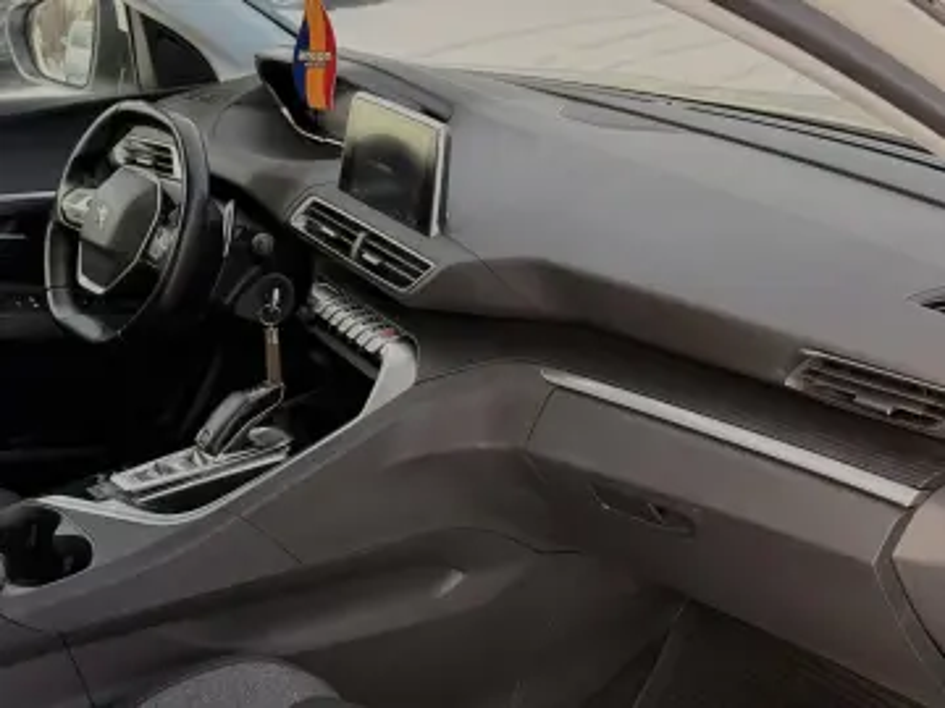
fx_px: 1310
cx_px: 472
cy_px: 354
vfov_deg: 30.3
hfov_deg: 39.7
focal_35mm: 48
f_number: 1.78
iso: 100
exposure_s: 1/458
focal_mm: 6.76
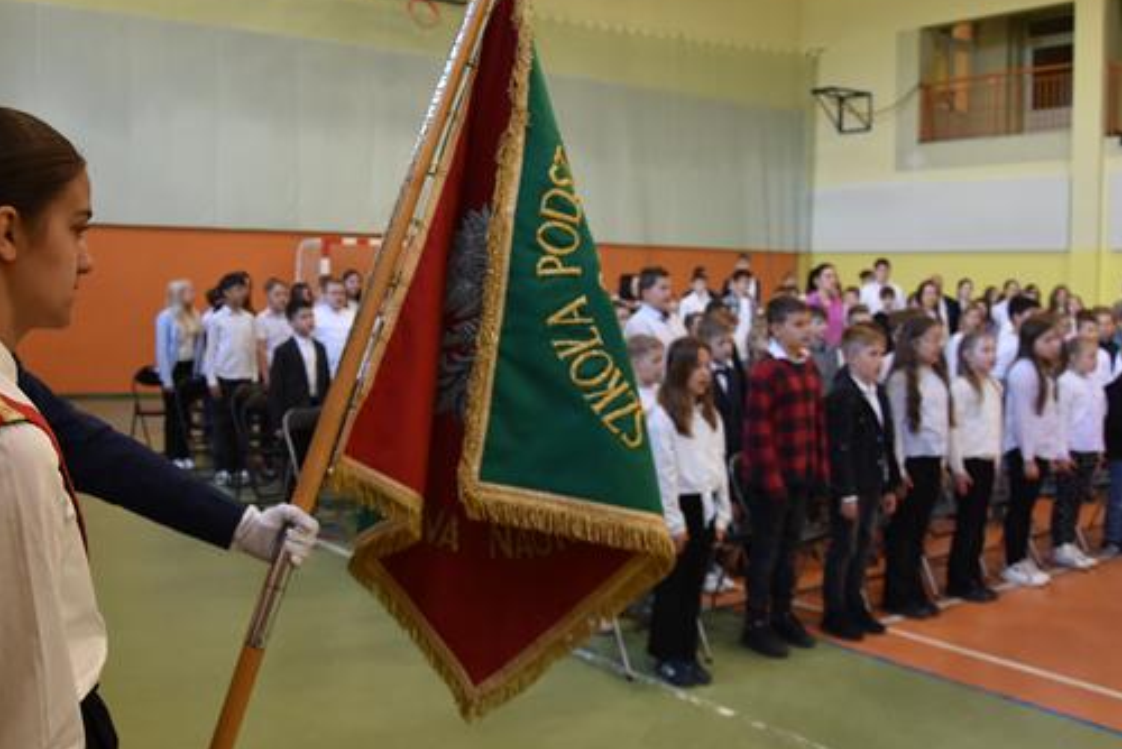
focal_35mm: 70
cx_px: 438
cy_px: 320
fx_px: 2172
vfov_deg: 19.6
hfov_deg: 28.9
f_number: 5.6
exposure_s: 1/125
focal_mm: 35
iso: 800
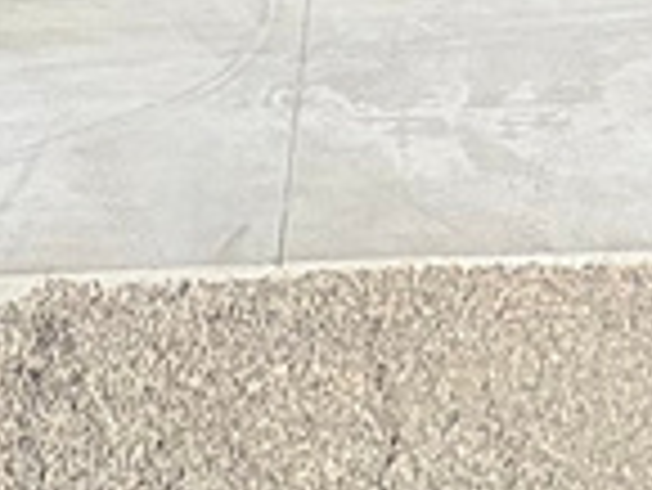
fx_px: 1866
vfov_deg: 10.1
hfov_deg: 19.4
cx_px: 594
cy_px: -1065
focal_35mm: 99
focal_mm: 2.22
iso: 40
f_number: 2.2
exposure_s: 1/2146
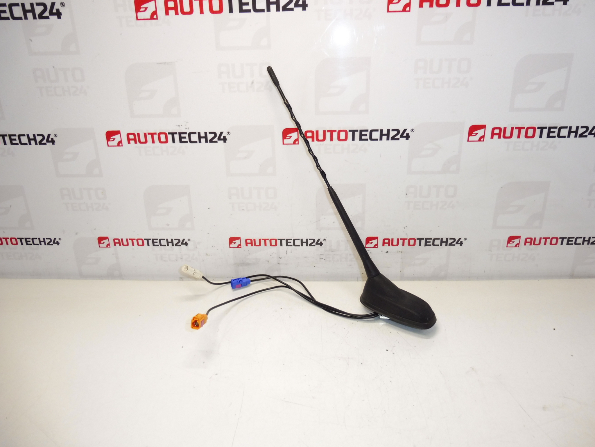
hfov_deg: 71.6
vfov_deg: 56.8
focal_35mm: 24
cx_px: 298
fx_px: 413
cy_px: 224
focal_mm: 4.3
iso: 200
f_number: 3.5
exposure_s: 1/100
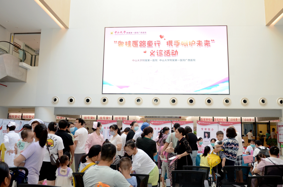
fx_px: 212
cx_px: 142
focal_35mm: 27
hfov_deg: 67.5
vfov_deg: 47.7
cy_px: 94
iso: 640
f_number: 3.5
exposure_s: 1/125
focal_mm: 18
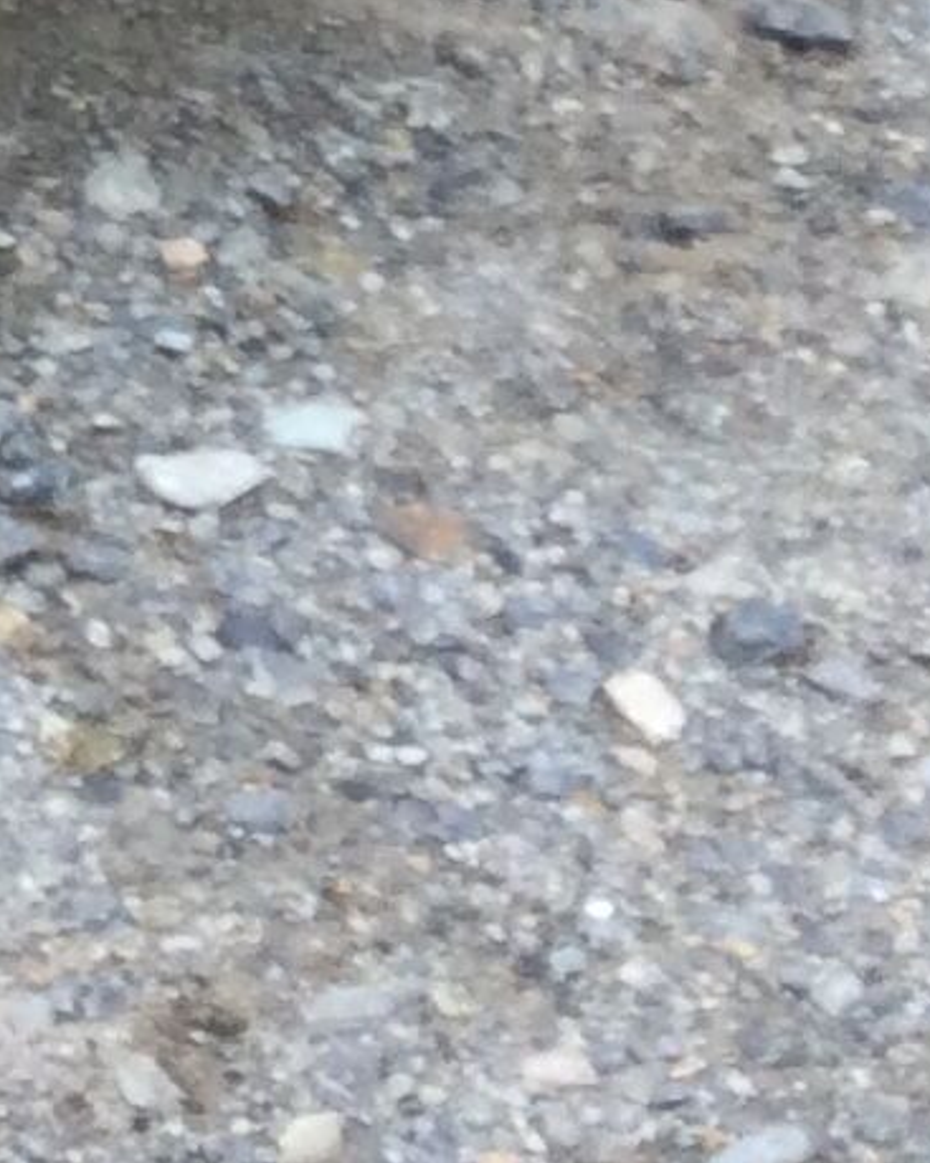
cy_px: -1084
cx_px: -1224
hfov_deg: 8.2
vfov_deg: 10.2
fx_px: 6057
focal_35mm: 176
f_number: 2.4
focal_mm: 3.3
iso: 32
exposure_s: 1/231
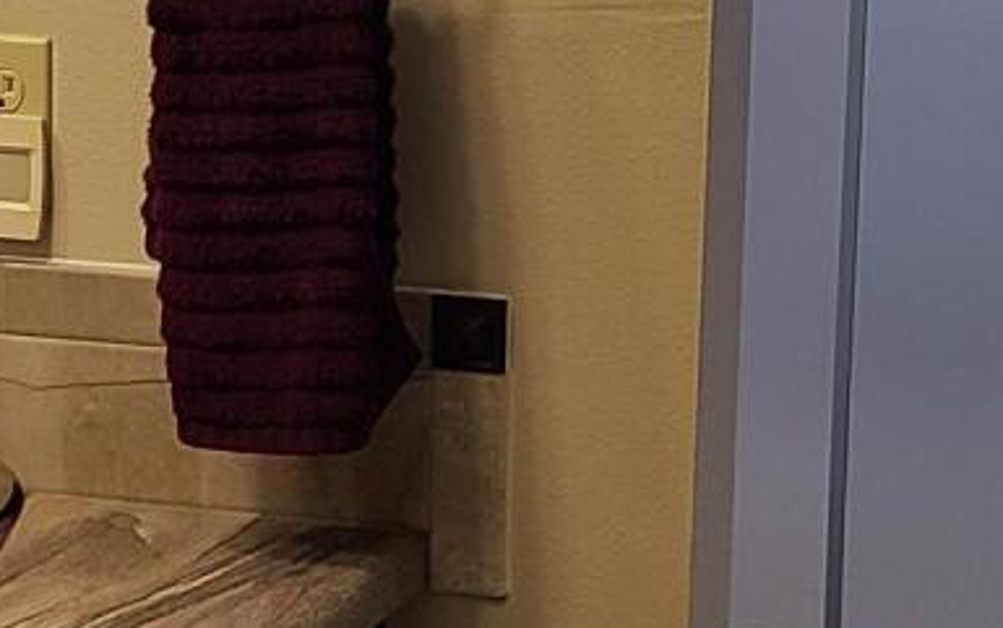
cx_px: 500
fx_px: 3911
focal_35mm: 143
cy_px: 263
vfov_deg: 9.2
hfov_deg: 14.6
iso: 64
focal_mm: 5.4
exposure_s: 1/59
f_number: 1.8
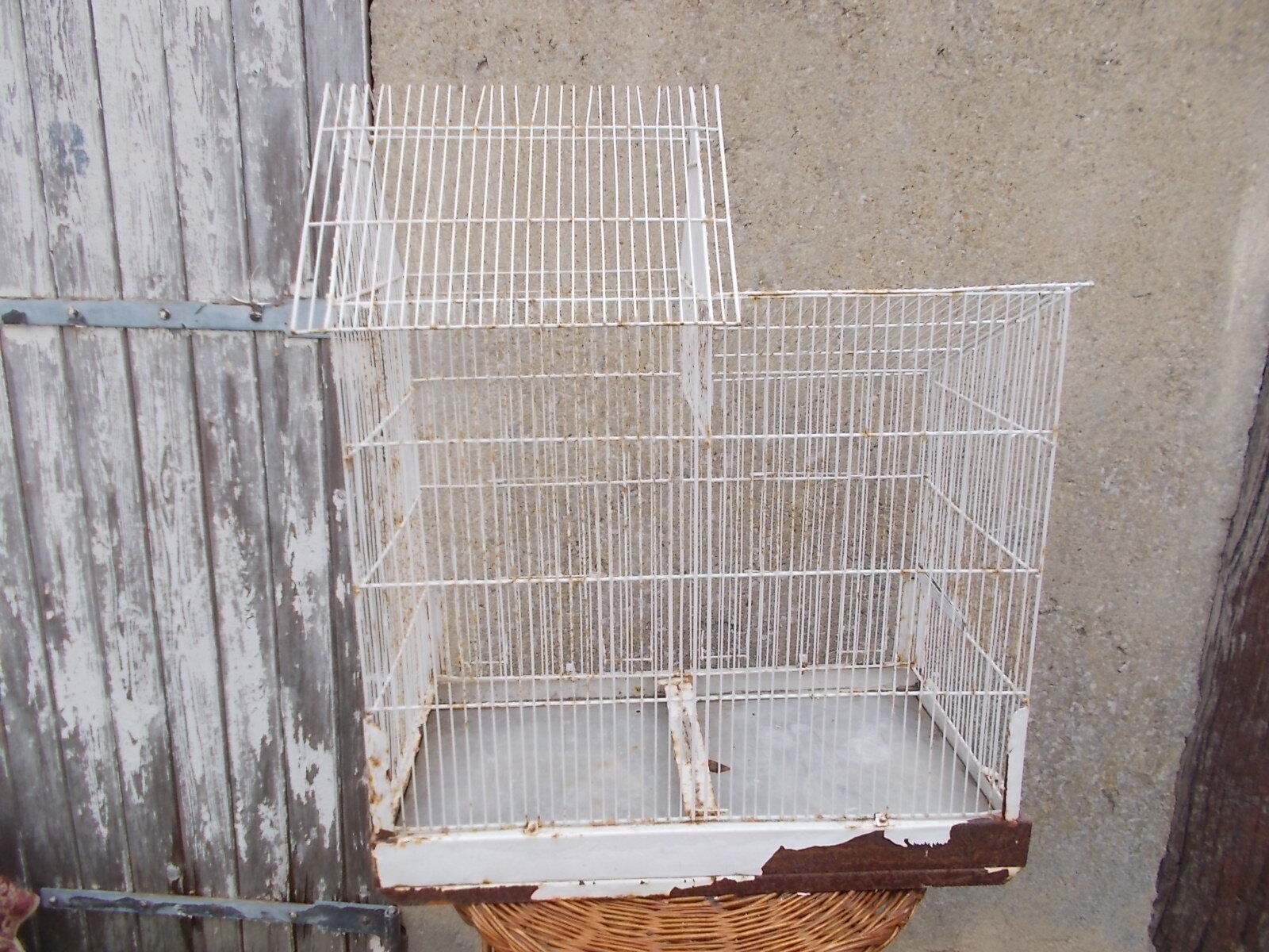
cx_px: 634
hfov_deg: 67.3
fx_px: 953
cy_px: 476
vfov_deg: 53.1
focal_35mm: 26
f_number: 3.2
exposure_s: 1/160
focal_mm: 4.6
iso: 80
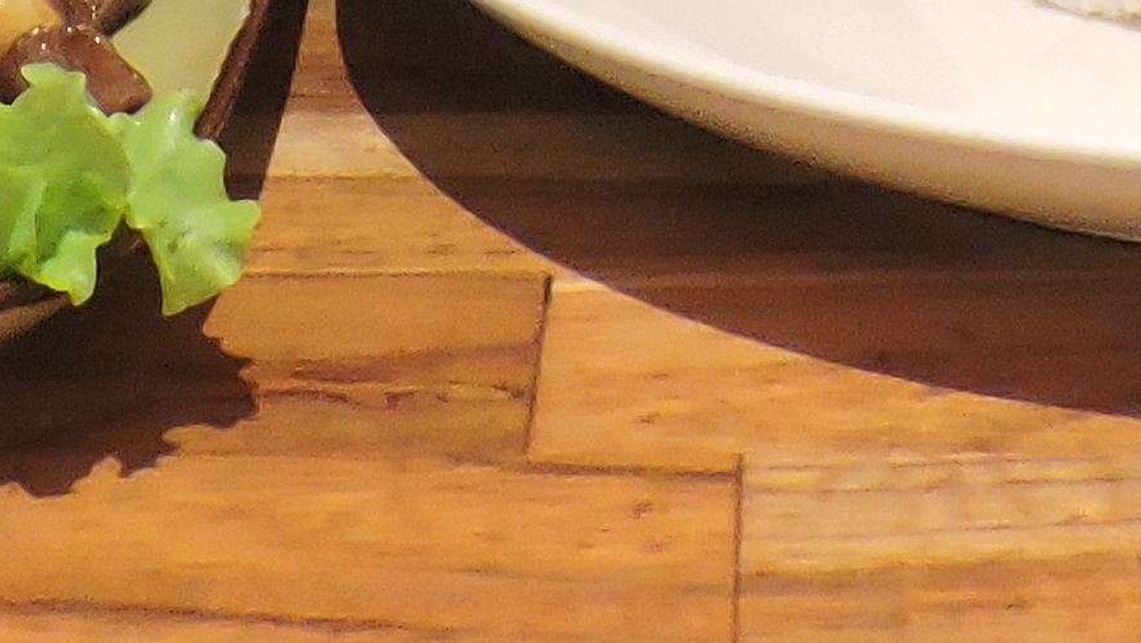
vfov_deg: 6.8
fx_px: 4751
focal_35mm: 157
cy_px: -1428
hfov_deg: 13.7
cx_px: 788
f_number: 3.1
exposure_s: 1/5
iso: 800
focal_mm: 5
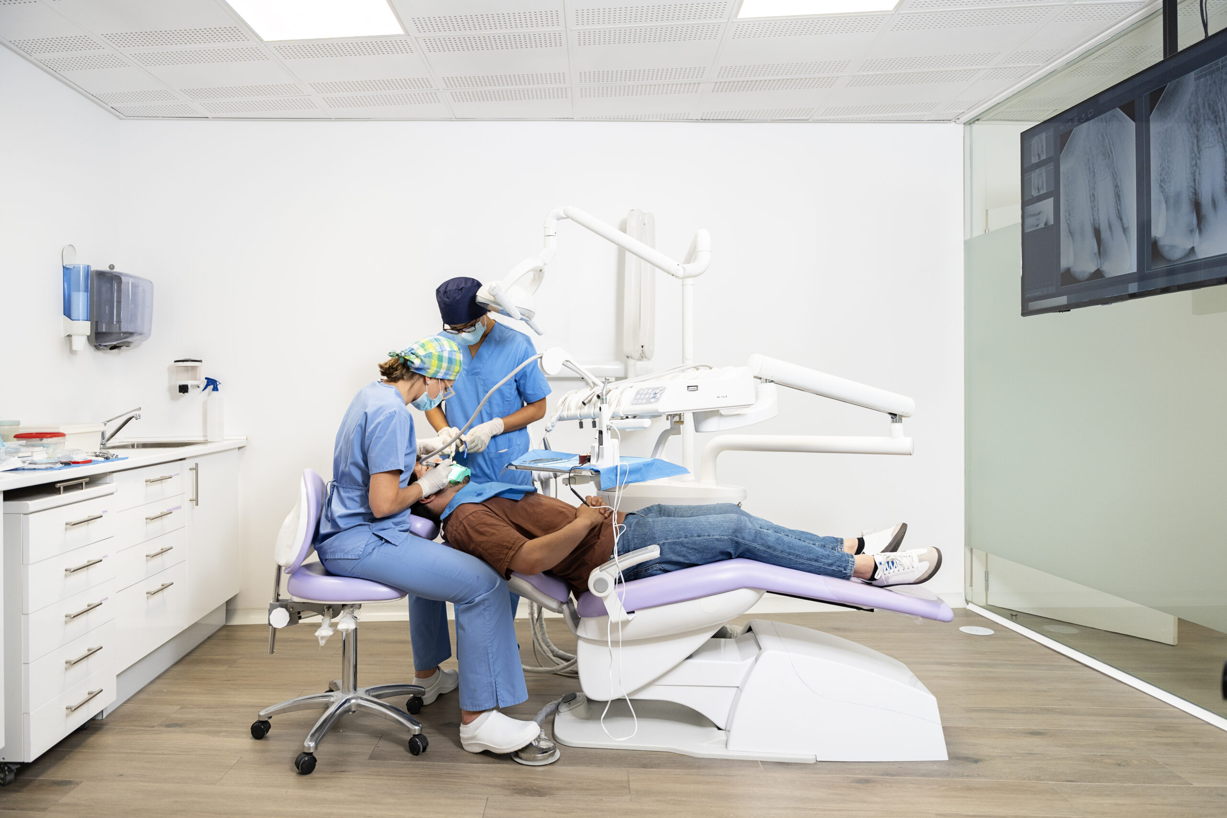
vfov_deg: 53.1
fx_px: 818
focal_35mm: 24
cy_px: 409
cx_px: 614
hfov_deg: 73.7
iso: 400
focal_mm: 24
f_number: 2.8
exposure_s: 1/200
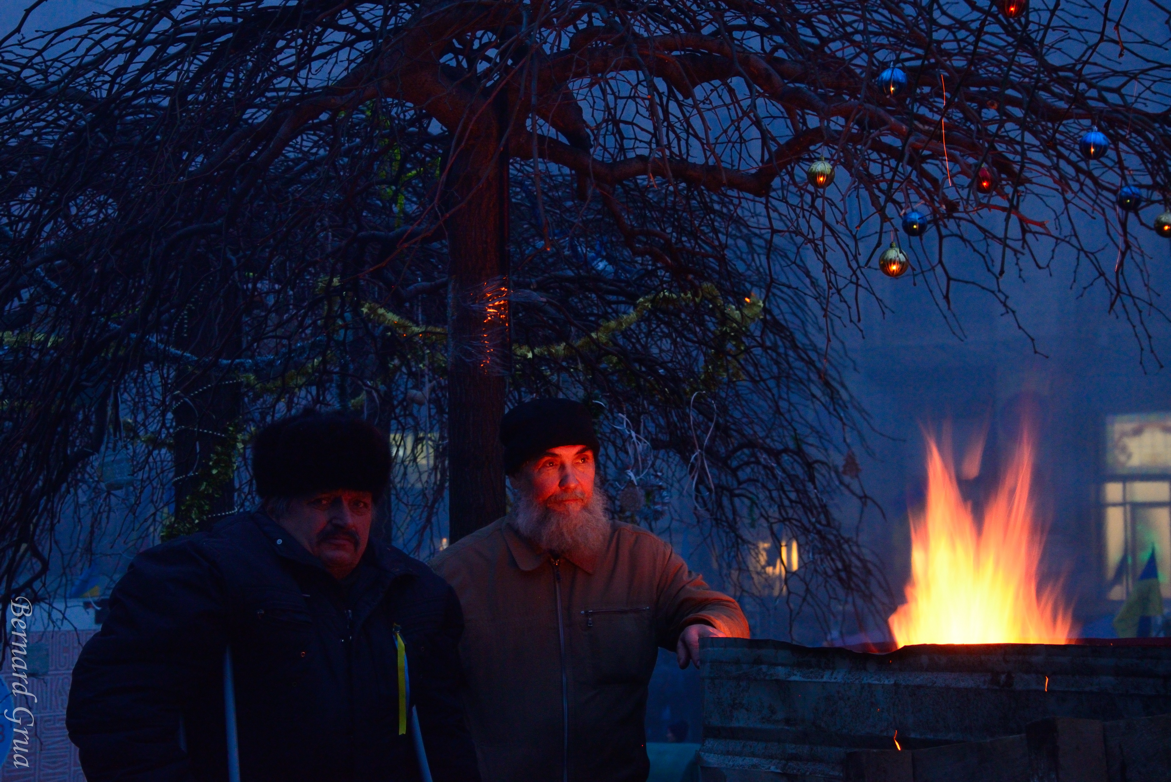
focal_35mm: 100
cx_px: 586
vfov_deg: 13.7
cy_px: 391
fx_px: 3254
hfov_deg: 20.4
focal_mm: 100
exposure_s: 1/8
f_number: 13
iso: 5000
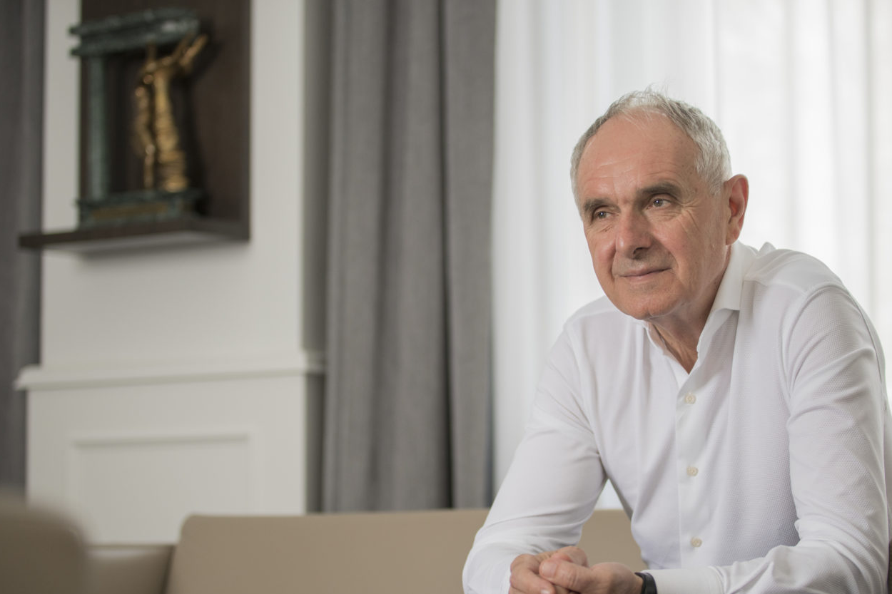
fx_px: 2081
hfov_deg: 24.2
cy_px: 332
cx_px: 490
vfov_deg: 16.3
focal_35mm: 84
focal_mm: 50
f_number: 1.8
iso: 320
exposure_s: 1/320
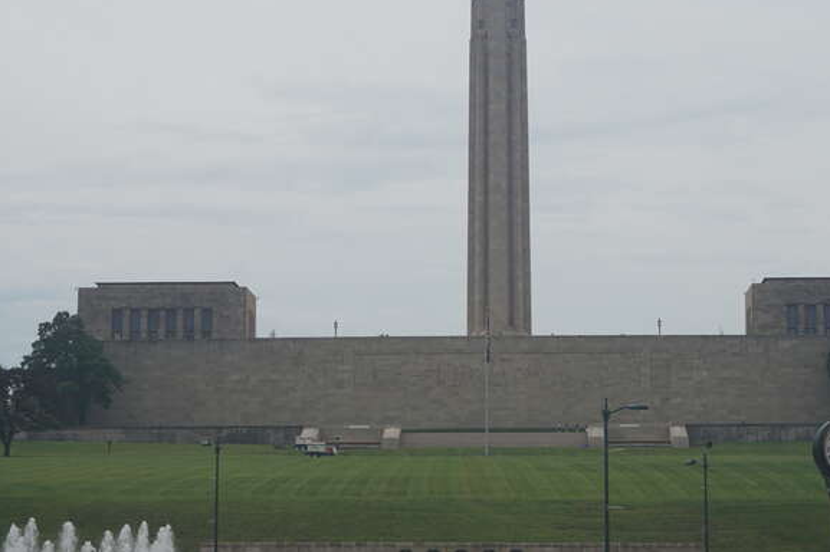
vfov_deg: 13.1
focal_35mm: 104
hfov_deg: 19.6
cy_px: 252
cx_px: 470
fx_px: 2396
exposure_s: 1/400
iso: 100
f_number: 9
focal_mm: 50
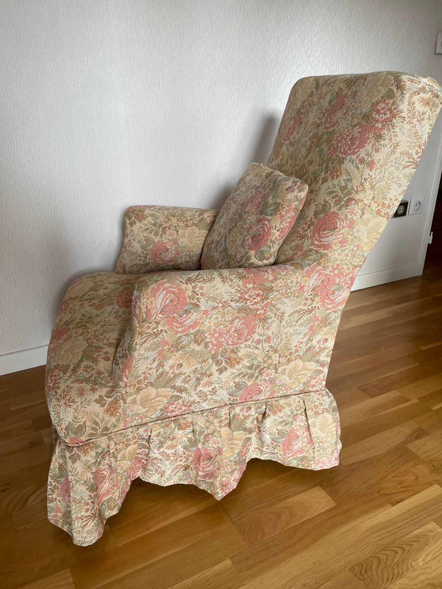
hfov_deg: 51.4
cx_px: 226
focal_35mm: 27
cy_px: 302
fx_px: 460
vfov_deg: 65.3
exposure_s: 1/121
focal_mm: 4.2
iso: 100
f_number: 1.6
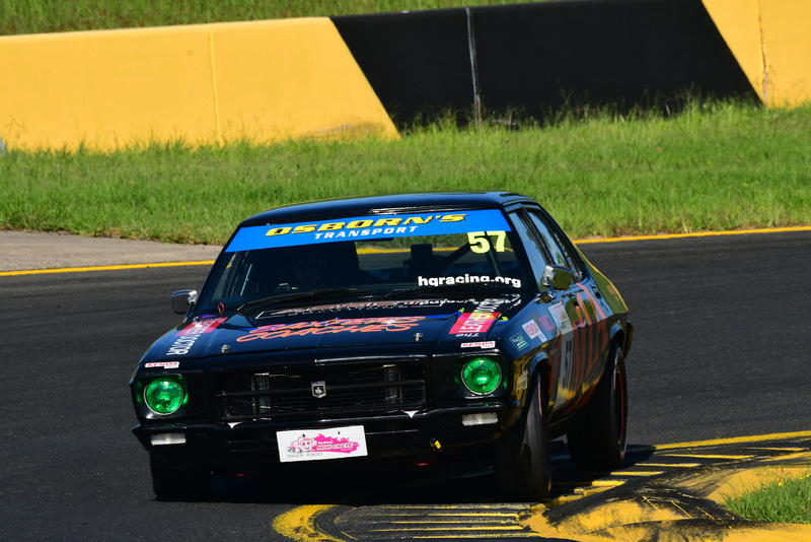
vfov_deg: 2.4
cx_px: 406
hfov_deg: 3.5
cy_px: 271
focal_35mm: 585
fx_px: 13183
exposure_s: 1/640
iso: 400
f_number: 13
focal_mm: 390
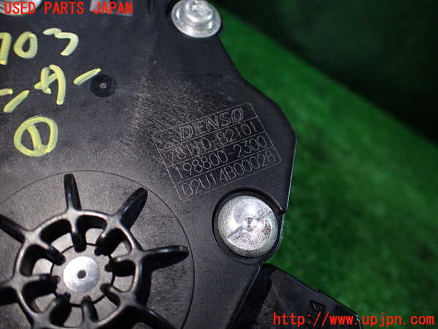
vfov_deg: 46.8
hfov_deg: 60.0
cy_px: 164
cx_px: 219
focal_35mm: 30
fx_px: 380
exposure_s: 1/125
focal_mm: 5.4
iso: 400
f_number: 2.3
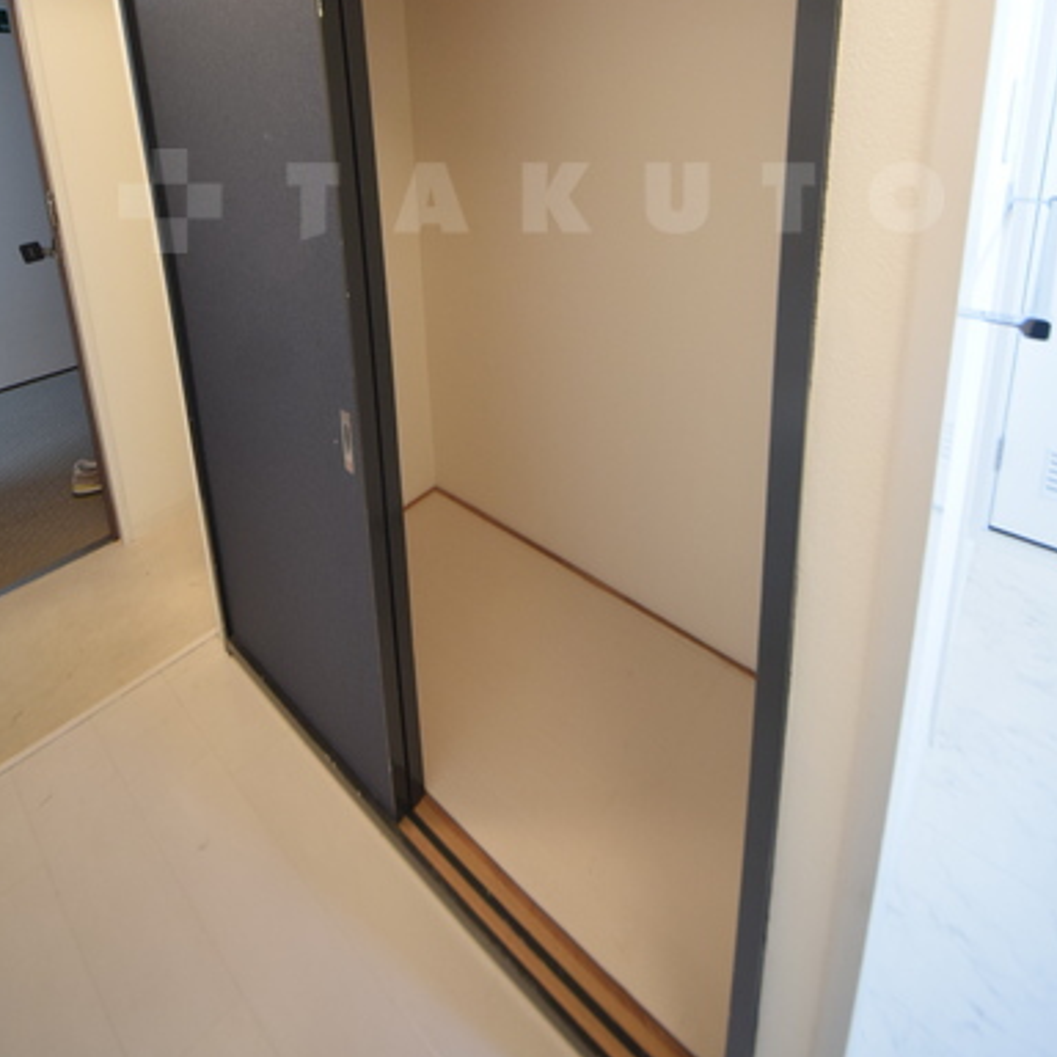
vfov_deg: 74.4
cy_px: 201
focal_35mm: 17
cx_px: 533
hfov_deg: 84.0
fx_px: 587
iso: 800
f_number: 4.5
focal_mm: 8
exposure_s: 1/15
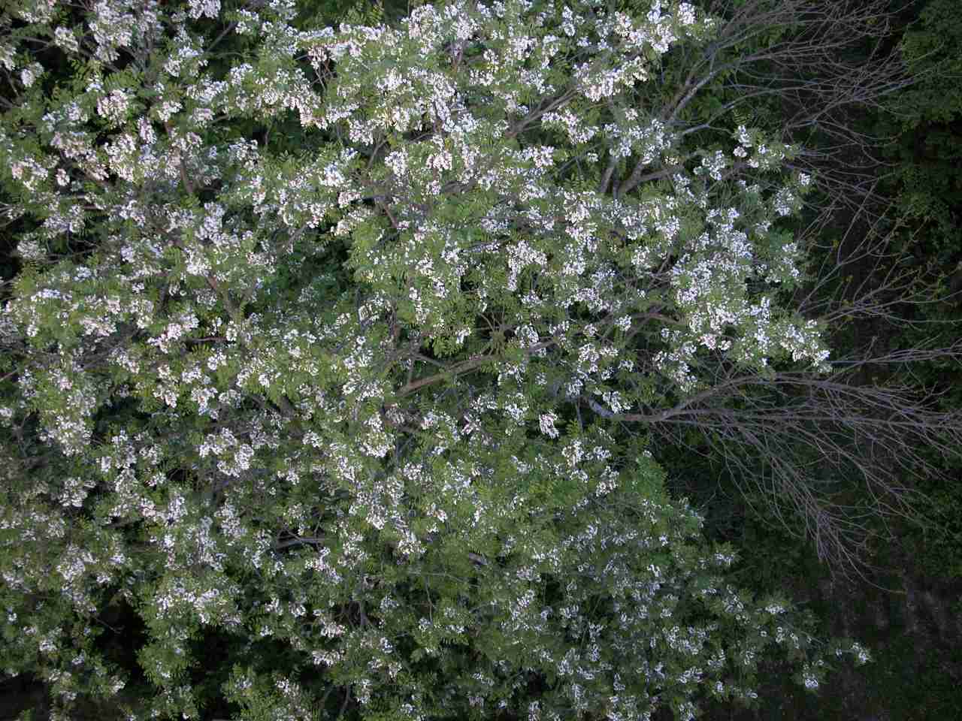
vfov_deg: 40.7
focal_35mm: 35
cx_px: 481
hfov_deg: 52.6
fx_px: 973
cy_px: 360
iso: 100
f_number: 2.8
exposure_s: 1/53.8
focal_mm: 8.9
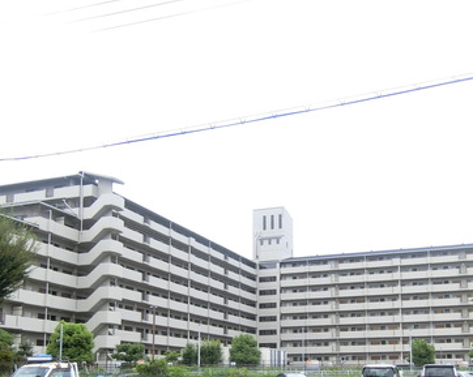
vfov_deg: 35.1
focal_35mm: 41
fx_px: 573
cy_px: 312
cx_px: 301
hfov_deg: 44.4
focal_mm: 4.06
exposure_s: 1/800
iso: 80
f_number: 2.7
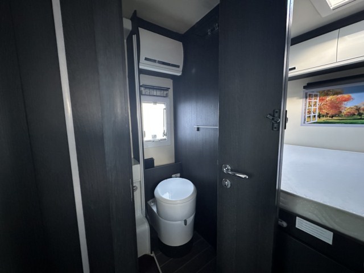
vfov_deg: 85.7
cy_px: 136
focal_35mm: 14
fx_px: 147
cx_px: 182
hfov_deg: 102.1
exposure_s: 1/41
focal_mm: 2.22
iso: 1250
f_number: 2.2
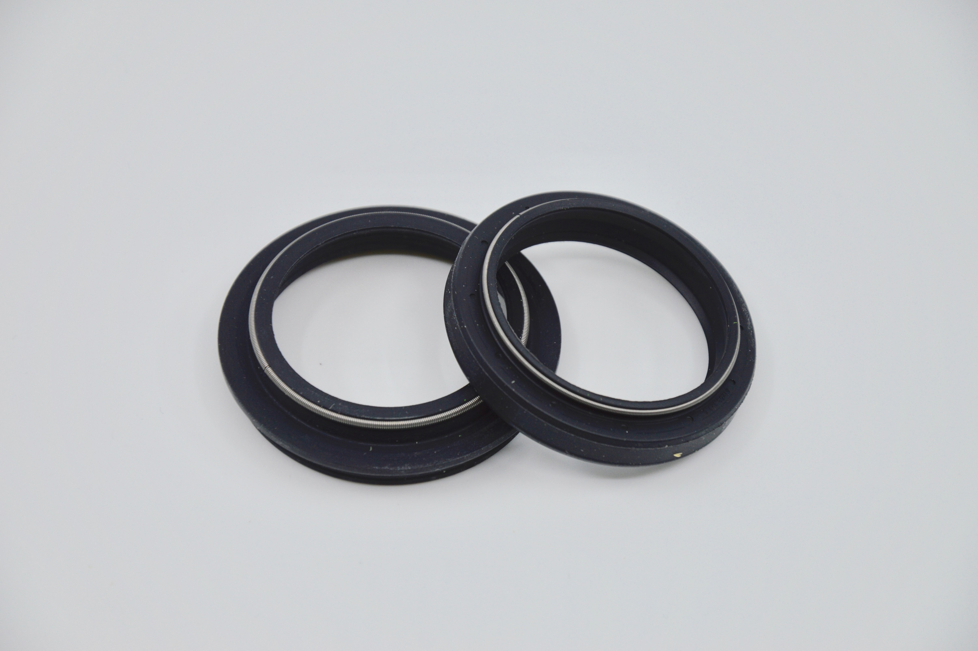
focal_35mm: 158
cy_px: 326
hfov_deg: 13.1
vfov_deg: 8.7
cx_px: 489
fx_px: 4275
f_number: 6.3
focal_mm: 105
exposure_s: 1/160
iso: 100
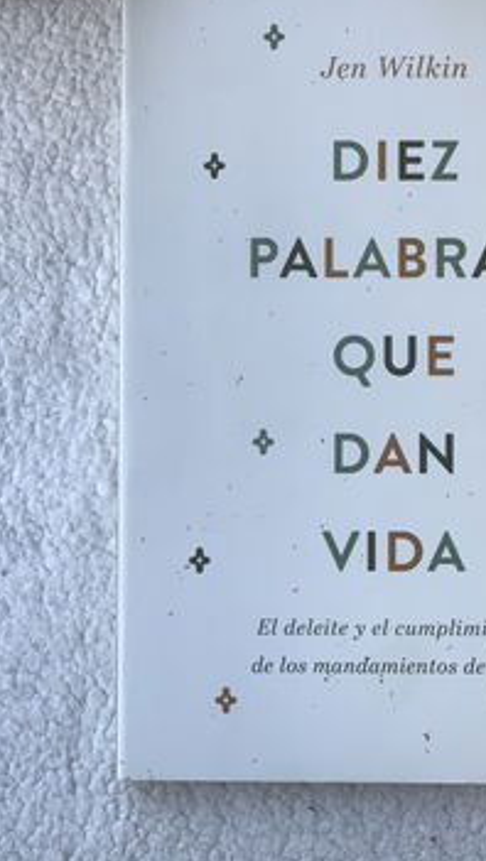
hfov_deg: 14.0
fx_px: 1966
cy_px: 308
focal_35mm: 86
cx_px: 403
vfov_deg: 24.6
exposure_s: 1/122
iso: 16
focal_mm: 6
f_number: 2.4
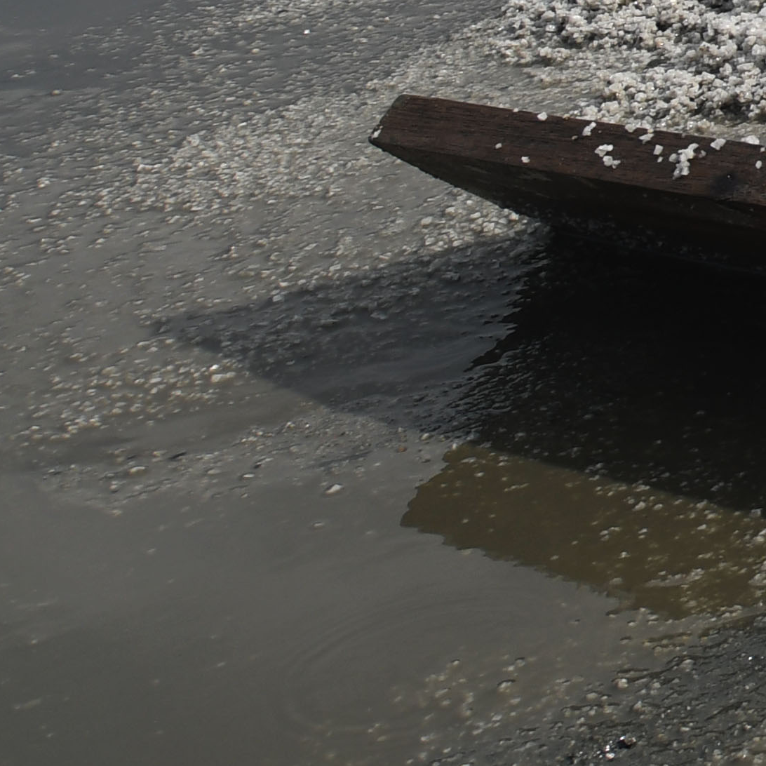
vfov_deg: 19.2
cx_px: 1843
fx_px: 1953
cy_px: -416
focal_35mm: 78
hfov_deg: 14.5
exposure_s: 1/320
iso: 125
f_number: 7.1
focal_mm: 12
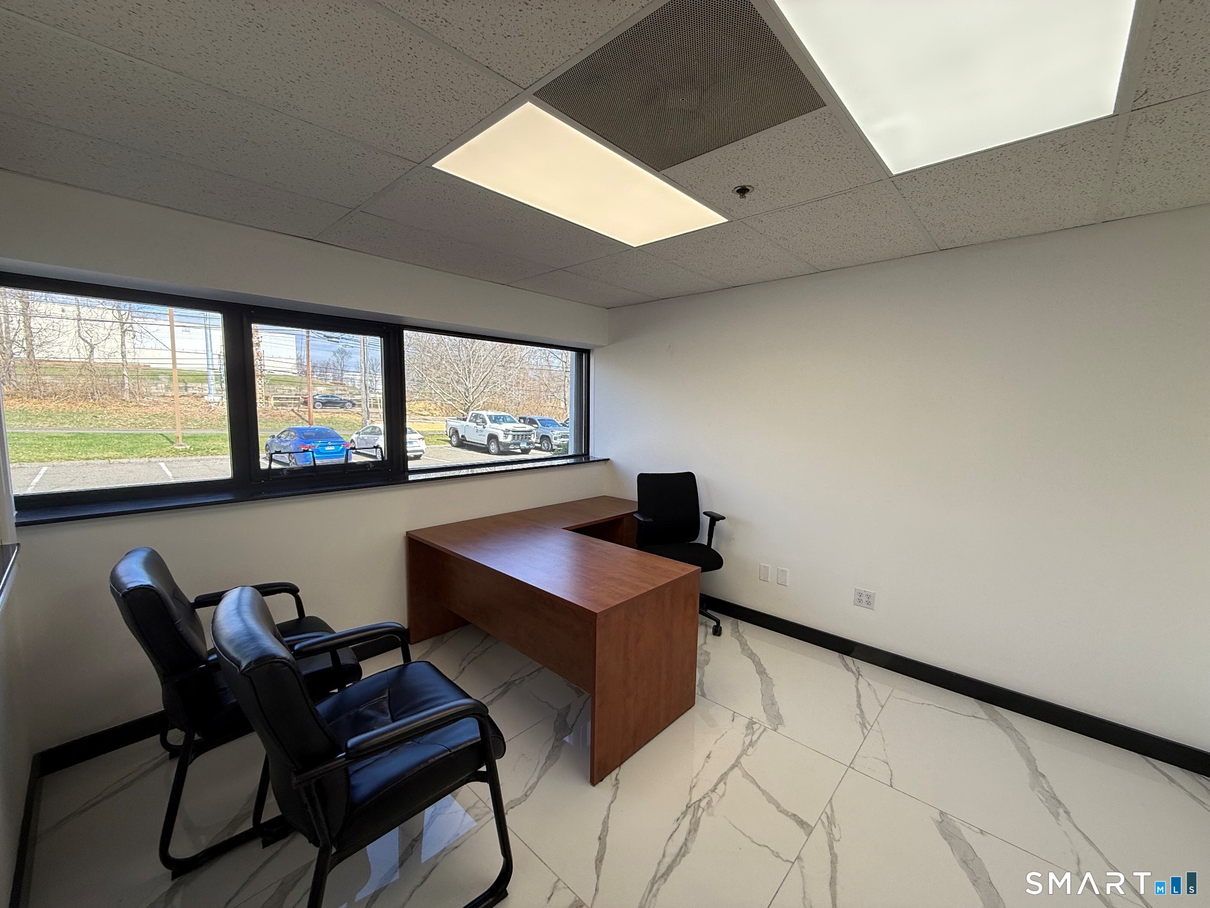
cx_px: 605
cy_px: 454
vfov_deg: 85.7
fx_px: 489
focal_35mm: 14
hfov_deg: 102.1
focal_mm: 2.22
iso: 64
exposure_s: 1/197
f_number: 2.2
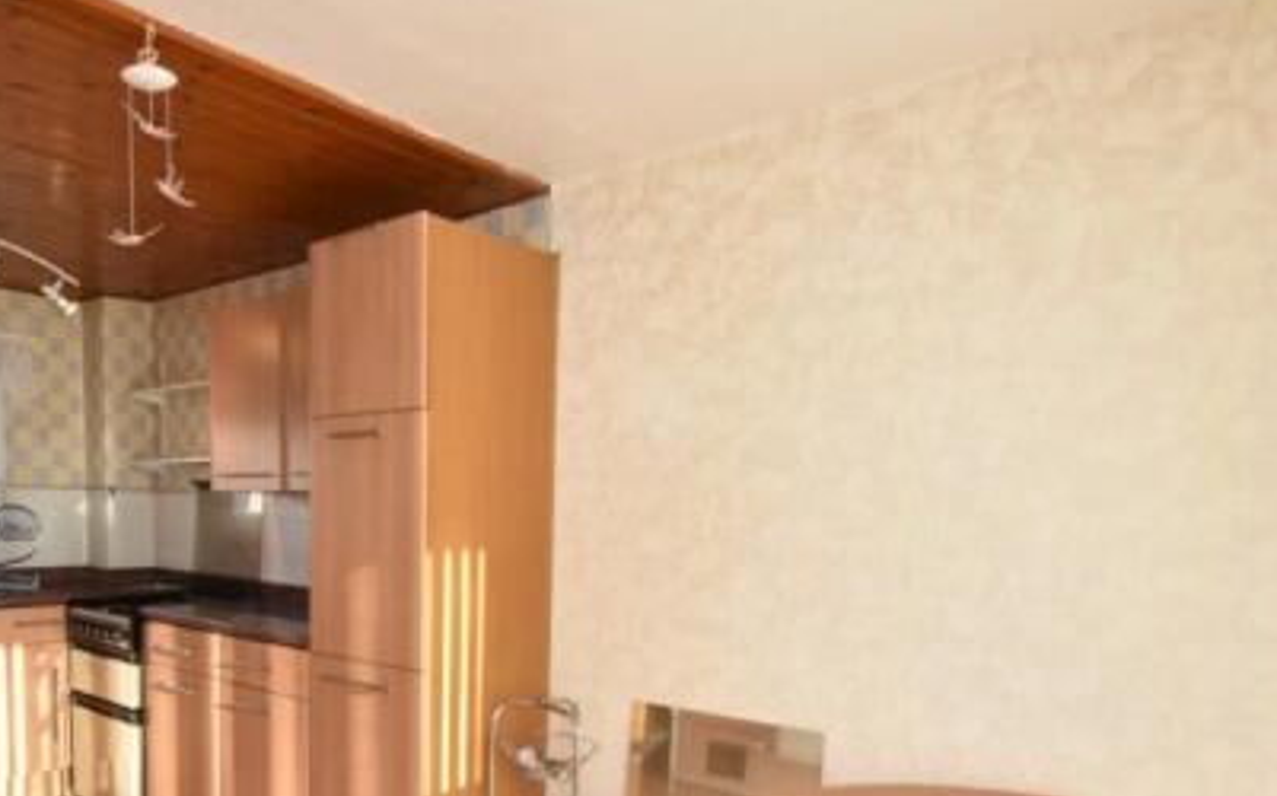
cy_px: 575
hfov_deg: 71.2
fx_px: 869
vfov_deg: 47.8
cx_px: 463
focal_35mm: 25
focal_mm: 10
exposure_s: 1/60
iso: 140
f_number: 4.5
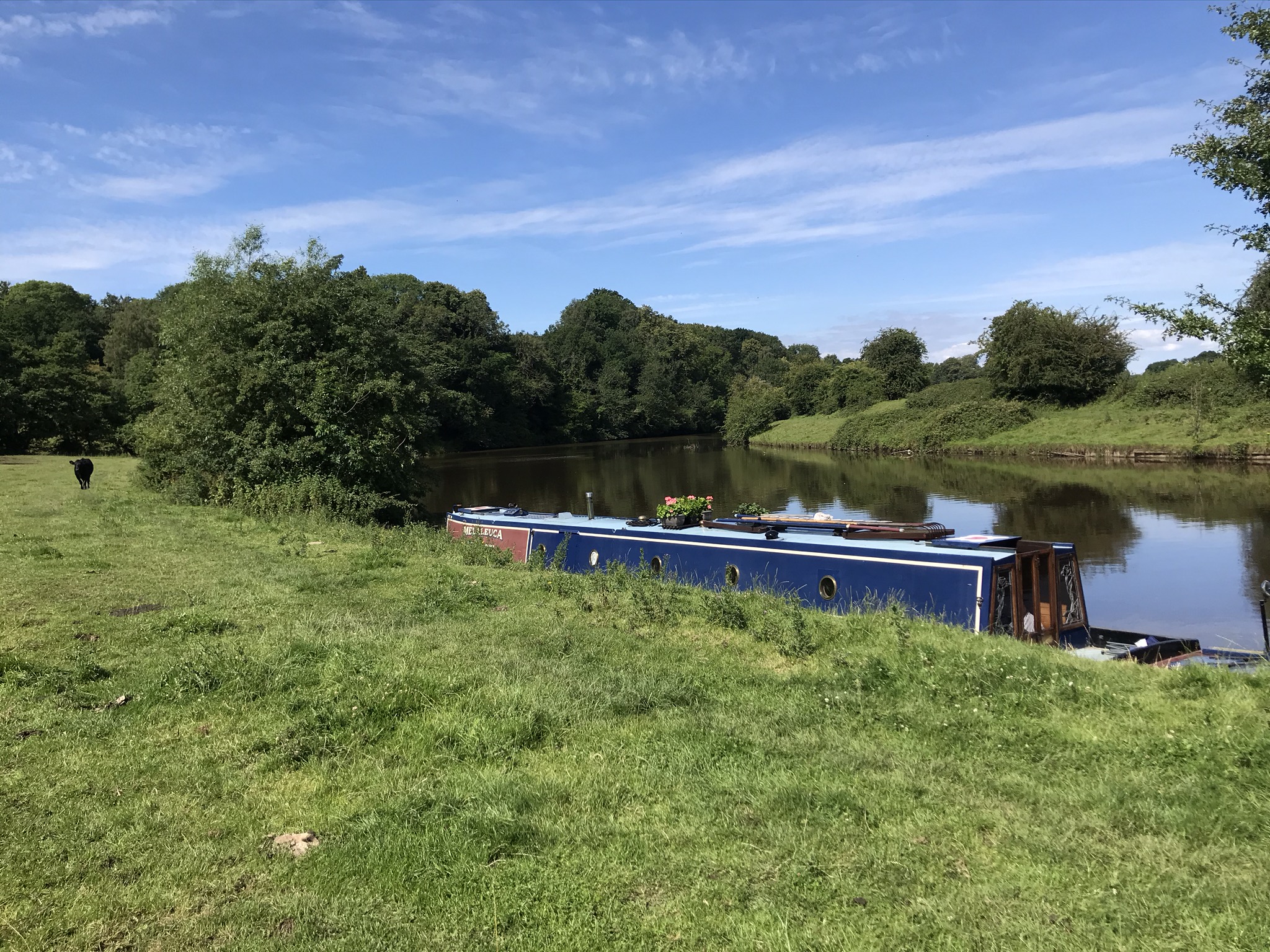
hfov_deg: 63.4
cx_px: 635
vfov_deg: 49.7
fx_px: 1027
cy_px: 476
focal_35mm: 28
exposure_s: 1/2179
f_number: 1.8
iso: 20
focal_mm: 3.99
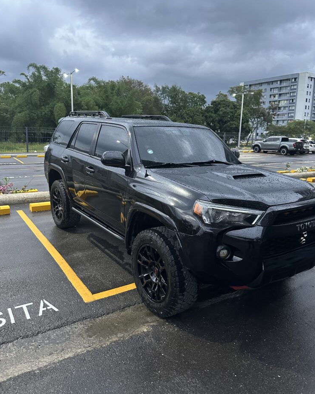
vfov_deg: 66.0
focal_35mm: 26
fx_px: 303
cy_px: 185
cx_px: 153
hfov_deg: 54.9
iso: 640
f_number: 1.78
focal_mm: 6.86
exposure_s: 1/59
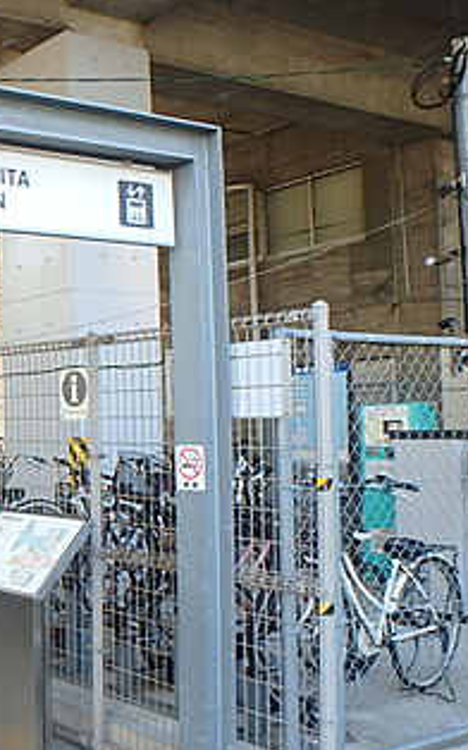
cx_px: -193
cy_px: 419
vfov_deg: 45.2
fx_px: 899
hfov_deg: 24.2
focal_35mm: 44
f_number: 3.5
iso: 125
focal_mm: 3.7
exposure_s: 1/80
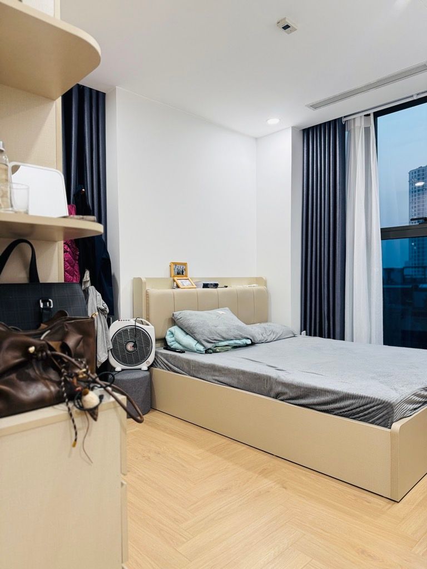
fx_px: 395
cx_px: 214
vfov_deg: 71.6
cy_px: 284
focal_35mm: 24
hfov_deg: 56.8
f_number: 1.78
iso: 200
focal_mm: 6.76
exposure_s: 1/100
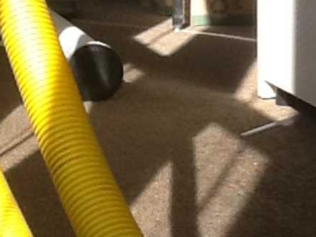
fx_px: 1233
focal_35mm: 135
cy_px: 141
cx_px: -88
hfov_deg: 14.1
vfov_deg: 11.0
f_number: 2.4
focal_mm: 2.03
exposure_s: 1/176
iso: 40
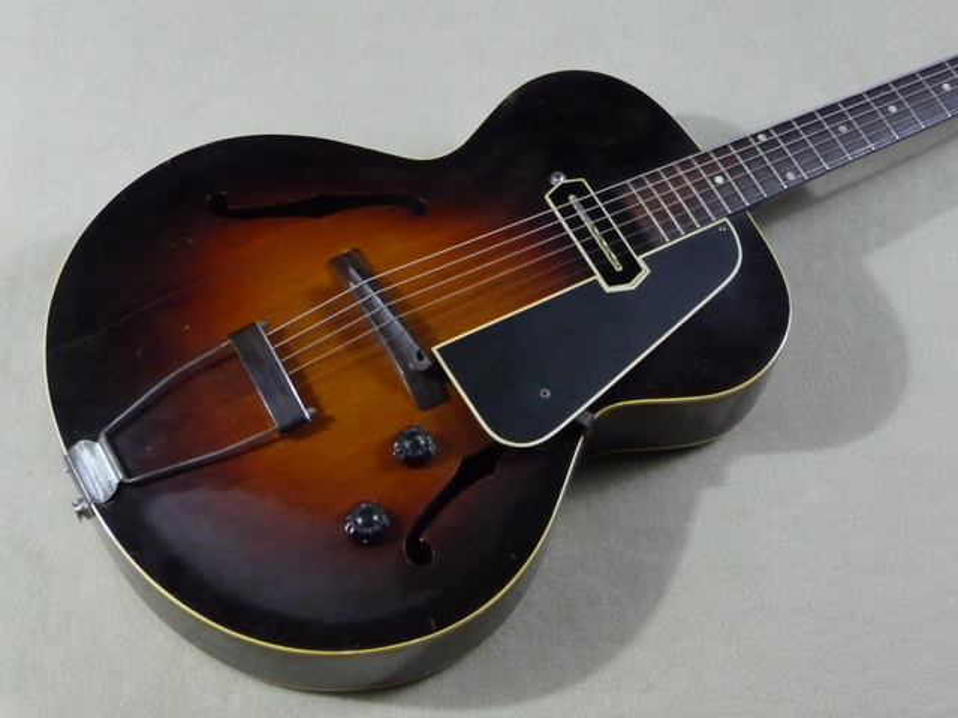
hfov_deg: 31.2
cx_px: 479
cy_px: 359
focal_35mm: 62
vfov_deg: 23.7
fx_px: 1716
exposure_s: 1/6
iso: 800
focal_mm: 10.5
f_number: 4.5
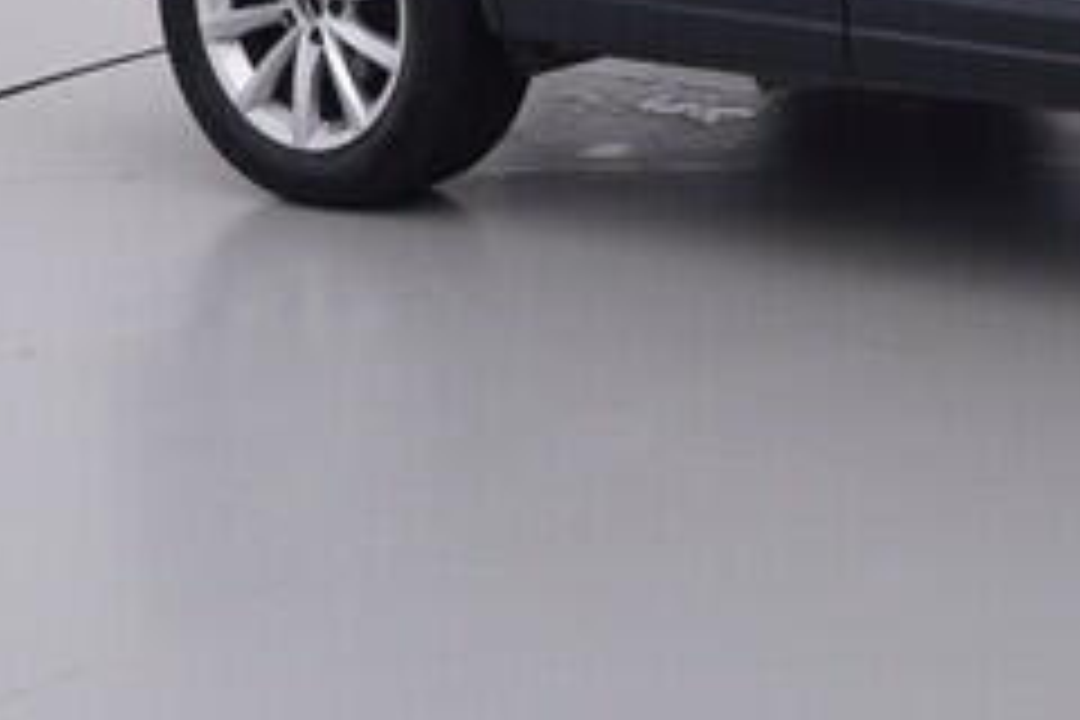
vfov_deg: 13.7
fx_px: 2884
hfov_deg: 20.0
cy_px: -220
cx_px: 1260
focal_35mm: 96
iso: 200
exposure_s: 1/80
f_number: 5
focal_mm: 15
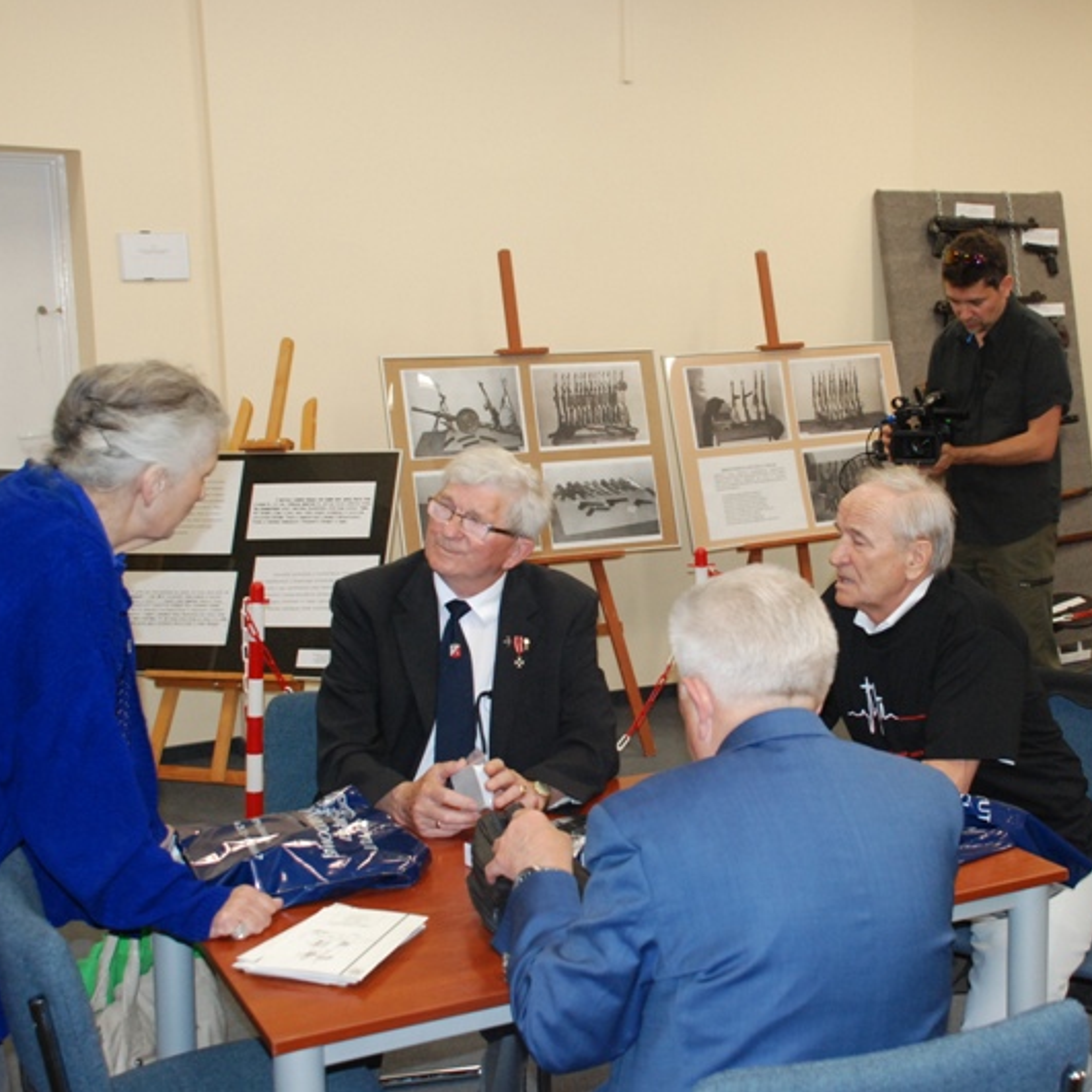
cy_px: 543
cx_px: 724
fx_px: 1785
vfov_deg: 34.0
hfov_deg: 33.7
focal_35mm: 50
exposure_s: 1/60
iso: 800
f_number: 5
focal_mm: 26
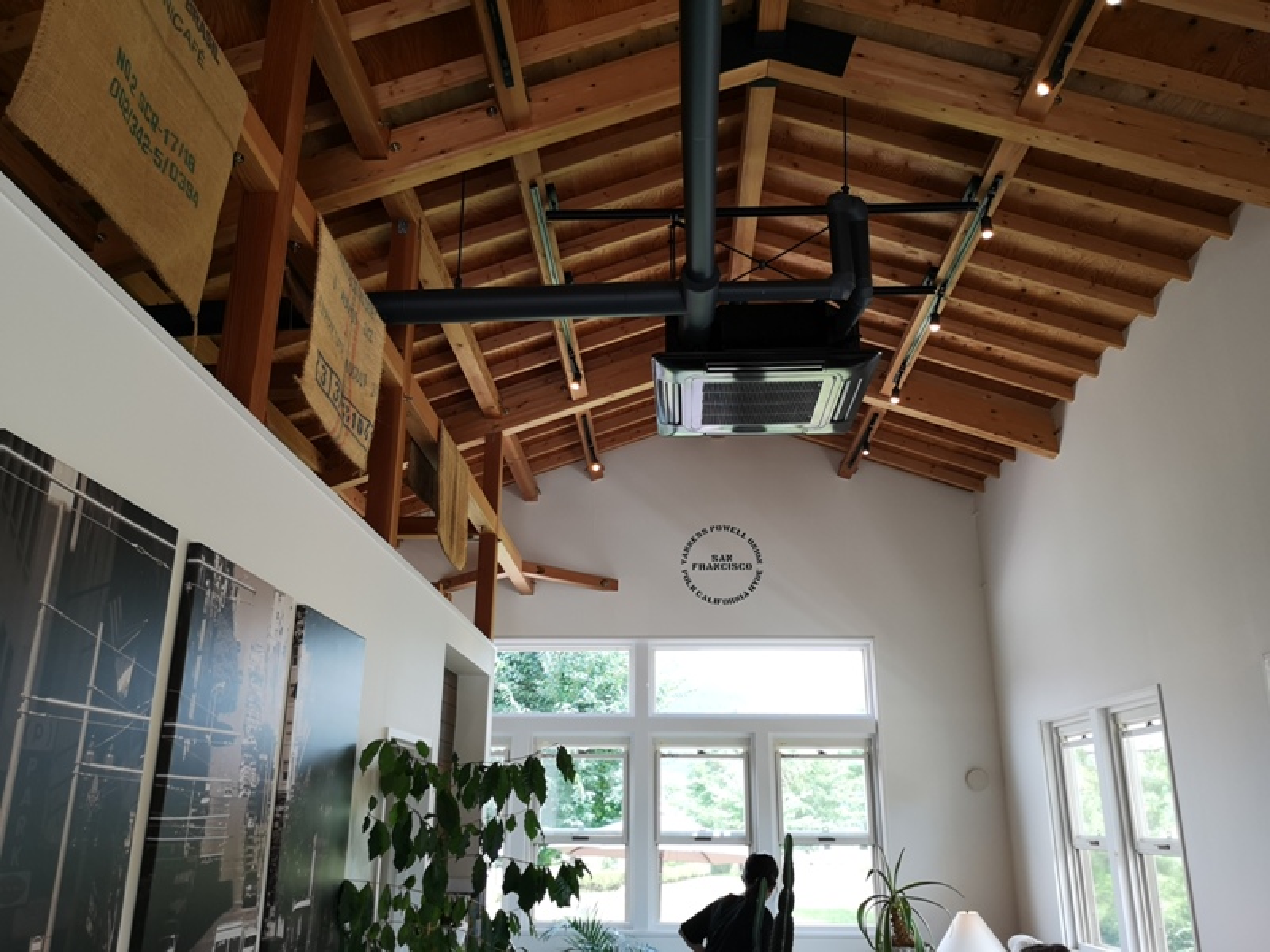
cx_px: 635
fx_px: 991
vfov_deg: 51.4
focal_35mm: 27
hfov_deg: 65.3
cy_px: 476
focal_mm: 3.95
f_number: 1.8
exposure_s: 1/100
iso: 64
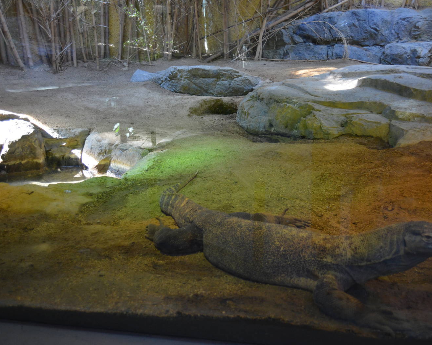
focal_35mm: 41
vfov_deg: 36.5
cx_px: 254
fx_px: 524
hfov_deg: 44.6
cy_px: 172
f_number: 4
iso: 800
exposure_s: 1/60
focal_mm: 24
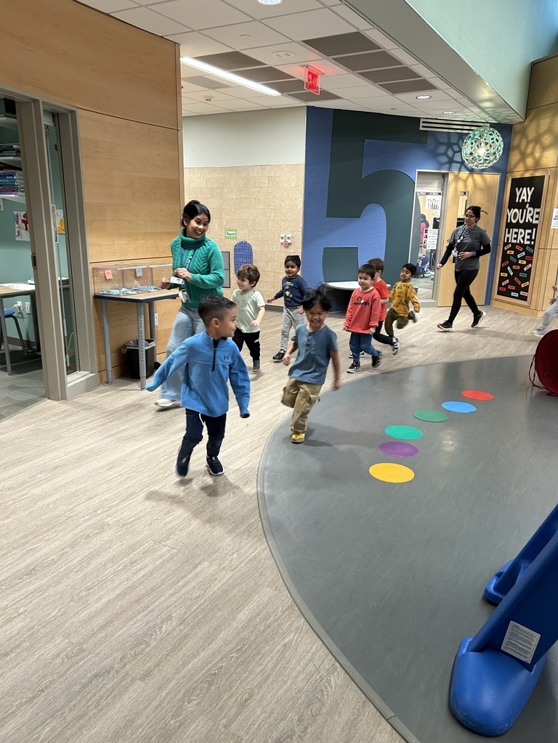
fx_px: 559
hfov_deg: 53.1
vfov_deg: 67.3
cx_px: 279
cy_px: 372
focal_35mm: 26
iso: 125
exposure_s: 1/60
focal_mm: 5.7
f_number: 1.5
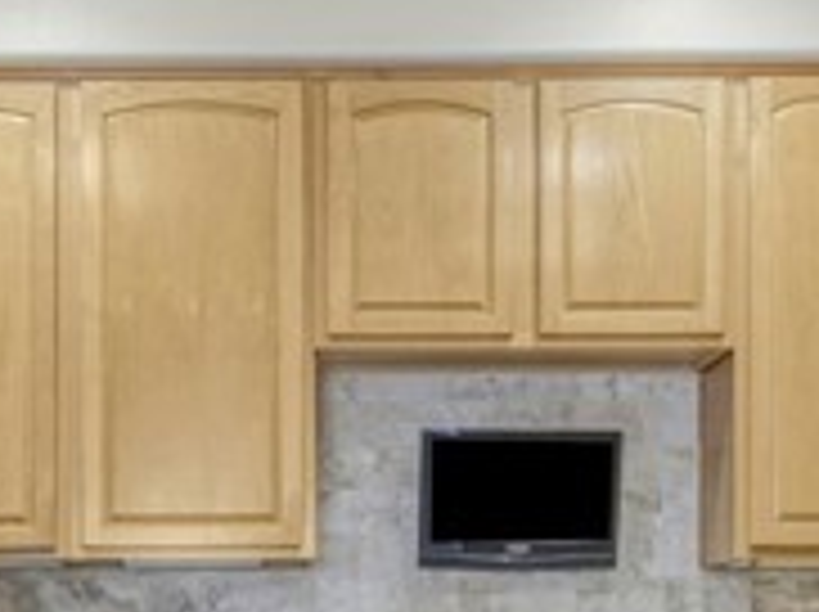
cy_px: 677
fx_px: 1441
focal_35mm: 61
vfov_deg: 22.6
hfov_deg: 31.5
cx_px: 288
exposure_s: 1/30
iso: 500
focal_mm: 12
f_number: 4
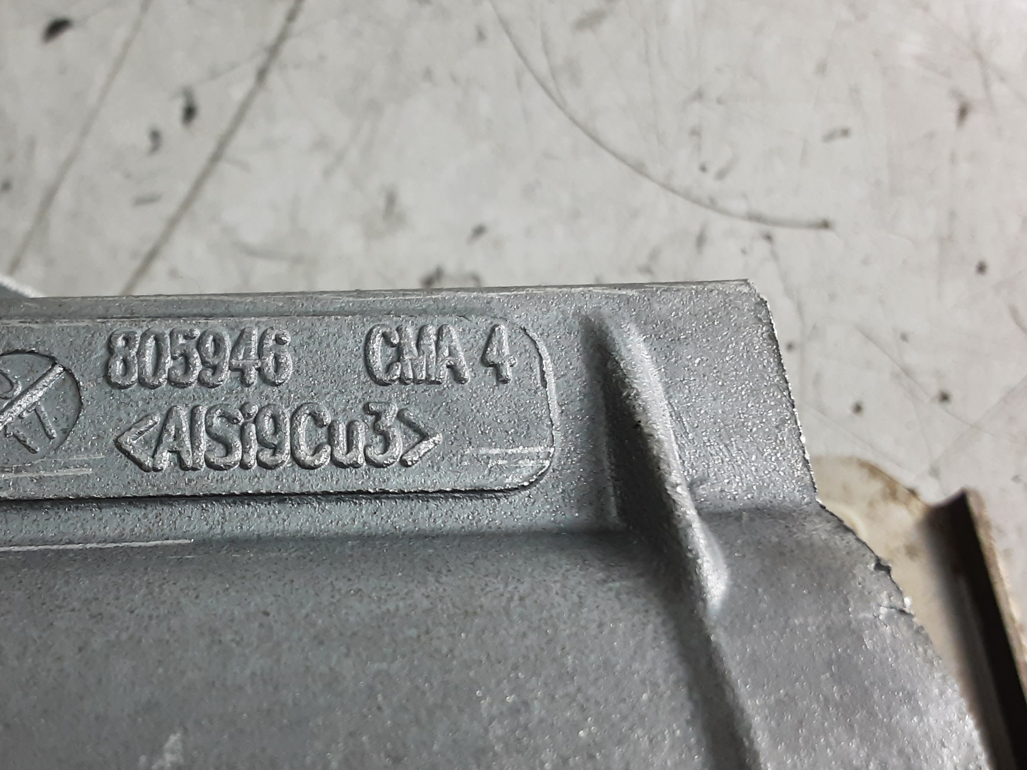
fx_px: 1098
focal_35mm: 37
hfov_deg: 49.1
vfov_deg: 38.7
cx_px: 326
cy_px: 398
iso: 125
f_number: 1.9
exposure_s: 1/50
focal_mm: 2.91
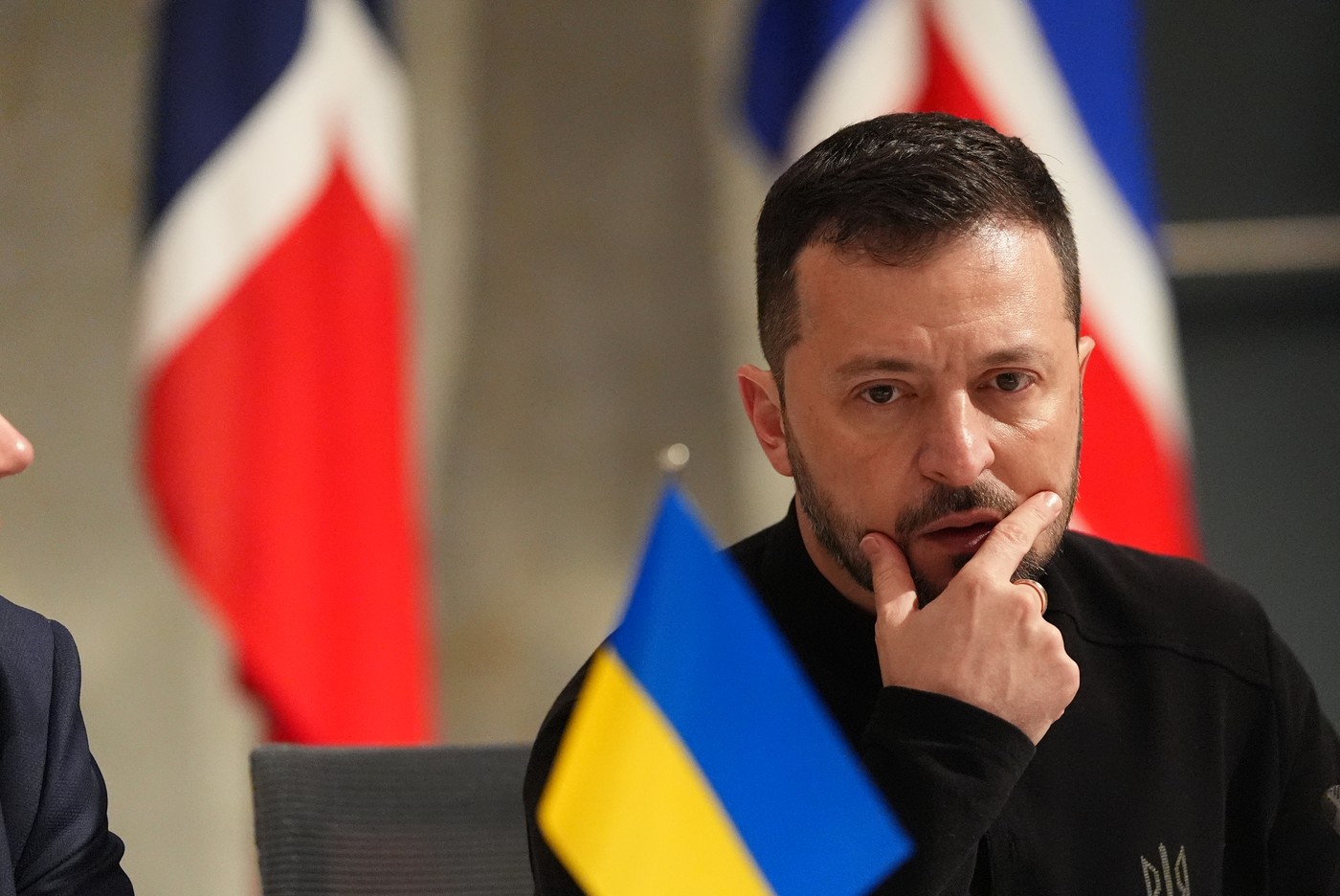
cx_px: 670
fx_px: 11176
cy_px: 448
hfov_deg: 6.9
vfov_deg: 4.6
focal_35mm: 300
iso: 6400
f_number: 2.8
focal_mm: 200
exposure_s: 1/250
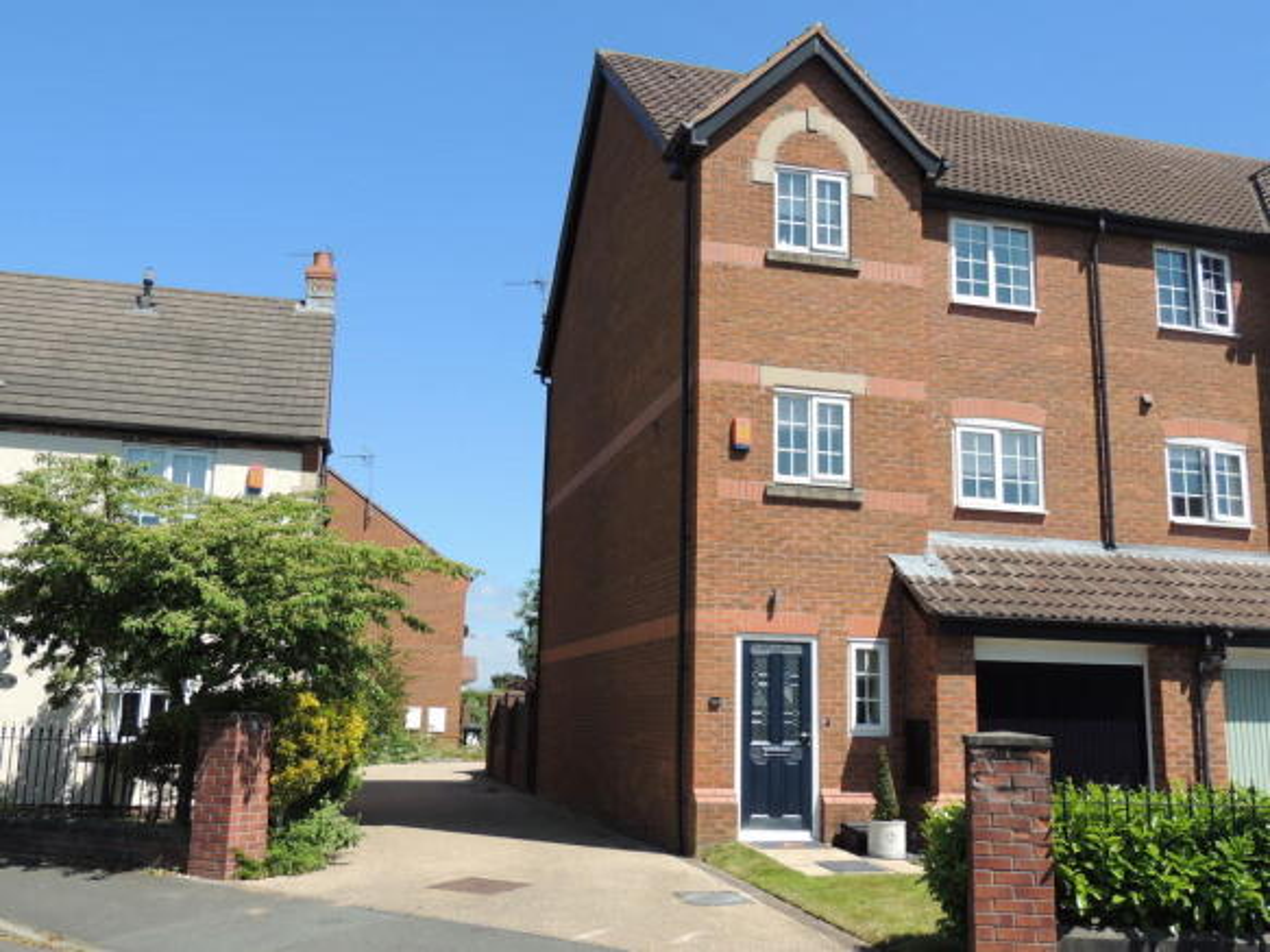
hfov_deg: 55.4
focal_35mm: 33
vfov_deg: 42.9
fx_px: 1210
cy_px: 476
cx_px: 635
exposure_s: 1/1000
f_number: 3.2
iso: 100
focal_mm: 5.8
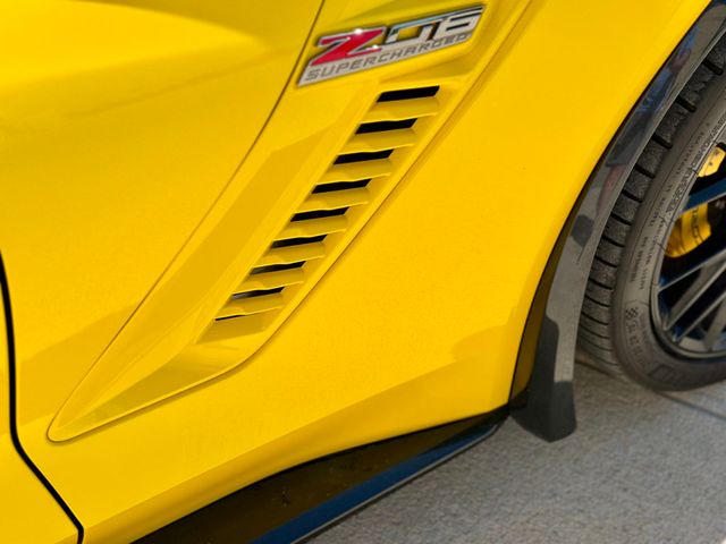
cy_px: 272
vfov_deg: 30.3
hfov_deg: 39.7
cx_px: 363
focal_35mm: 48
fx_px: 1007
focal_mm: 6.86
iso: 100
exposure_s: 1/6211
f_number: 1.78
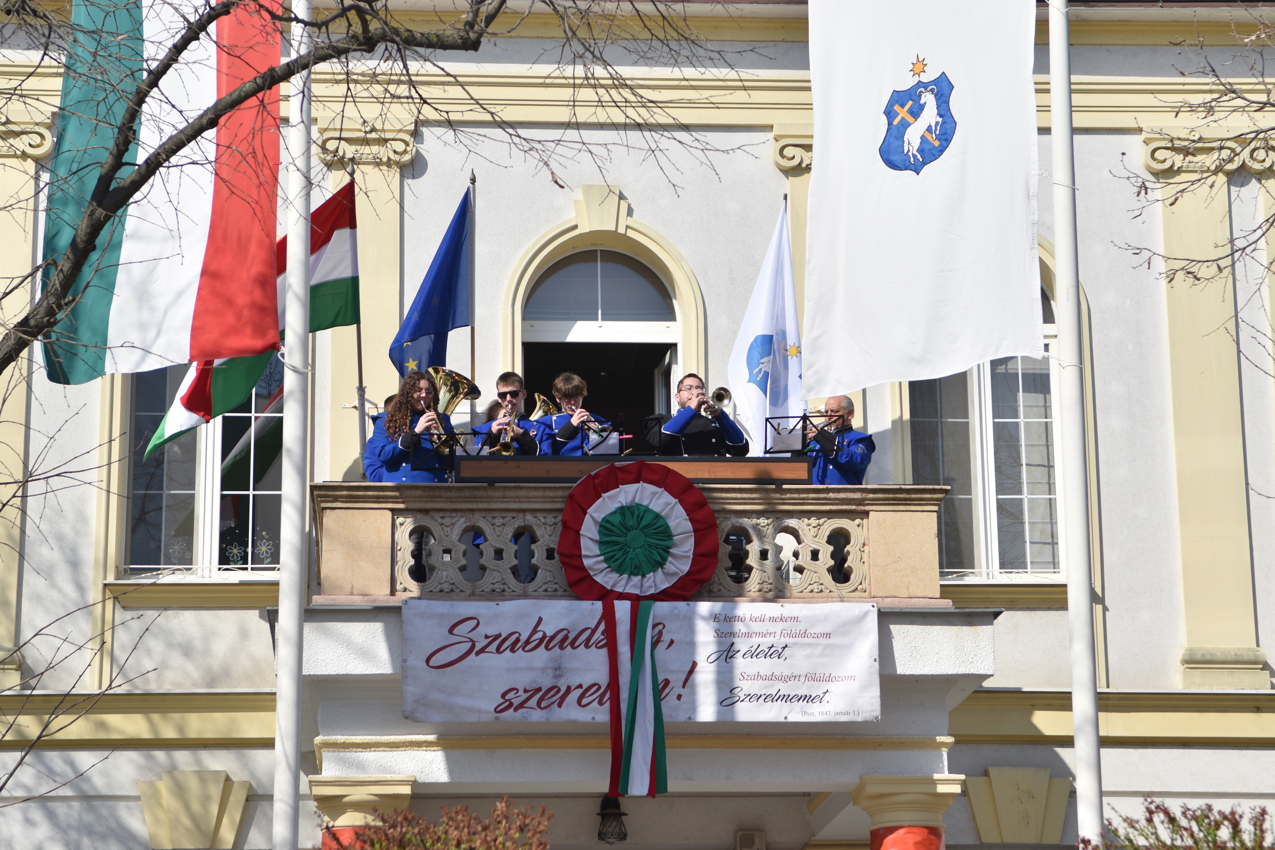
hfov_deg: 24.6
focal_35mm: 82
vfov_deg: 16.6
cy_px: 425
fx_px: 2922
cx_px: 638
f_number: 4.5
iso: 100
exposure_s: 1/1600
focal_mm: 55
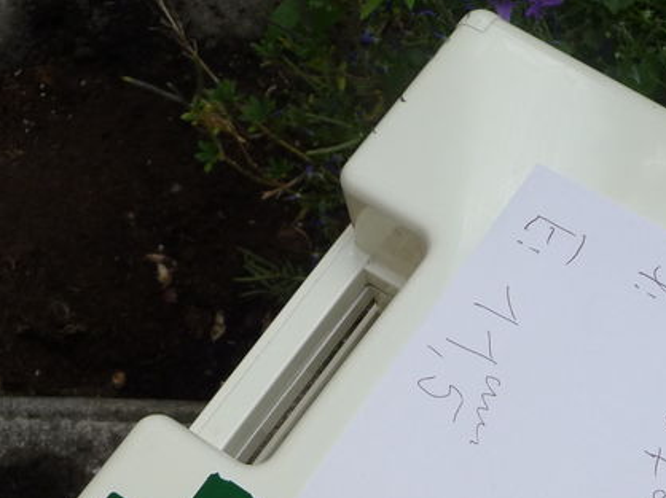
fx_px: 1288
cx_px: 542
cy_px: 508
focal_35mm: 67
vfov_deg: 21.1
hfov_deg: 28.3
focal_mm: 4.7
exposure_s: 1/400
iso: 100
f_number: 3.3
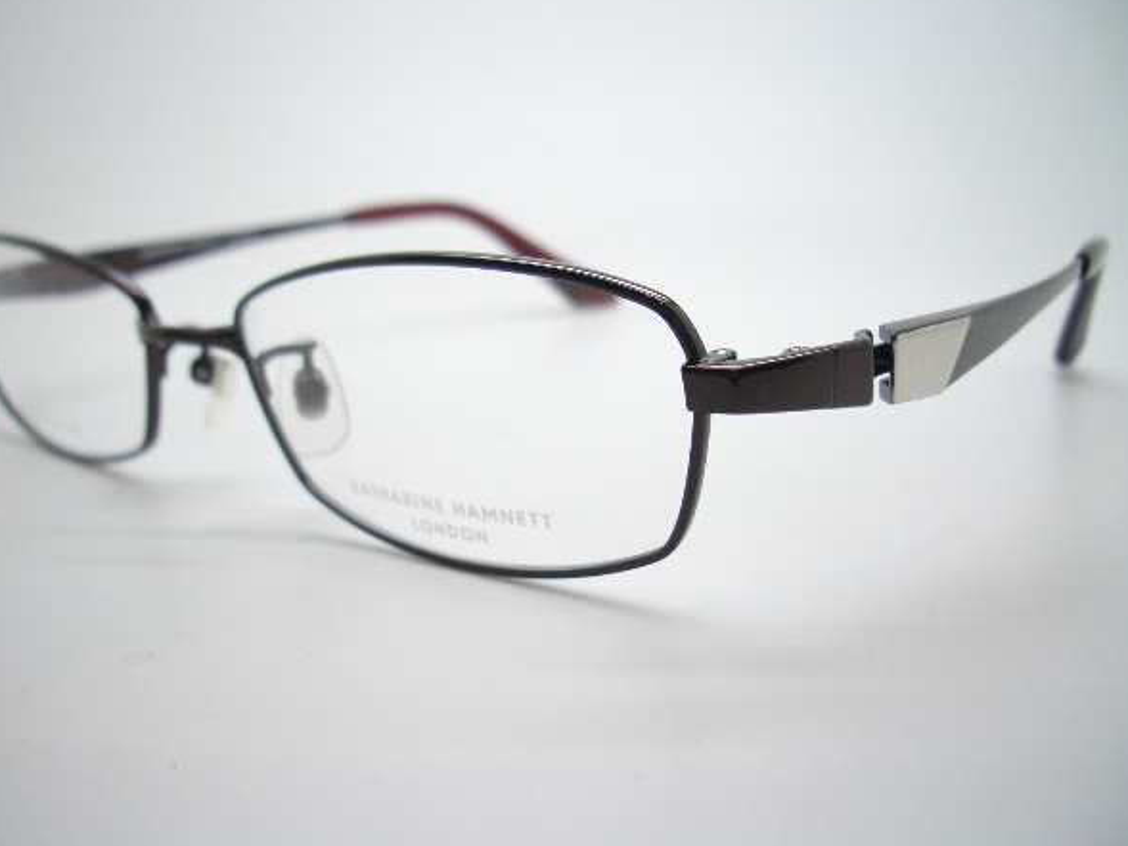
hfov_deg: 49.0
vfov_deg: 37.7
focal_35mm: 38
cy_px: 402
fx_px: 1239
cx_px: 542
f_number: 2.6
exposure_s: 1/100
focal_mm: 5.8
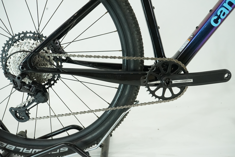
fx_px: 228
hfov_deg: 54.4
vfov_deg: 37.9
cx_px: 118
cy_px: 78
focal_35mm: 35
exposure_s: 1/200
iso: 3200
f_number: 8
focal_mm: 35
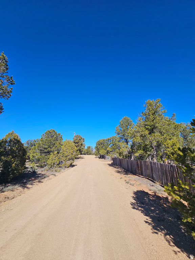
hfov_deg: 89.9
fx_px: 98
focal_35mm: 13
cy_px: 130
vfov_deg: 106.2
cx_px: 98
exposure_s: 1/2565
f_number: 2.2
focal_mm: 2.2
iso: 50
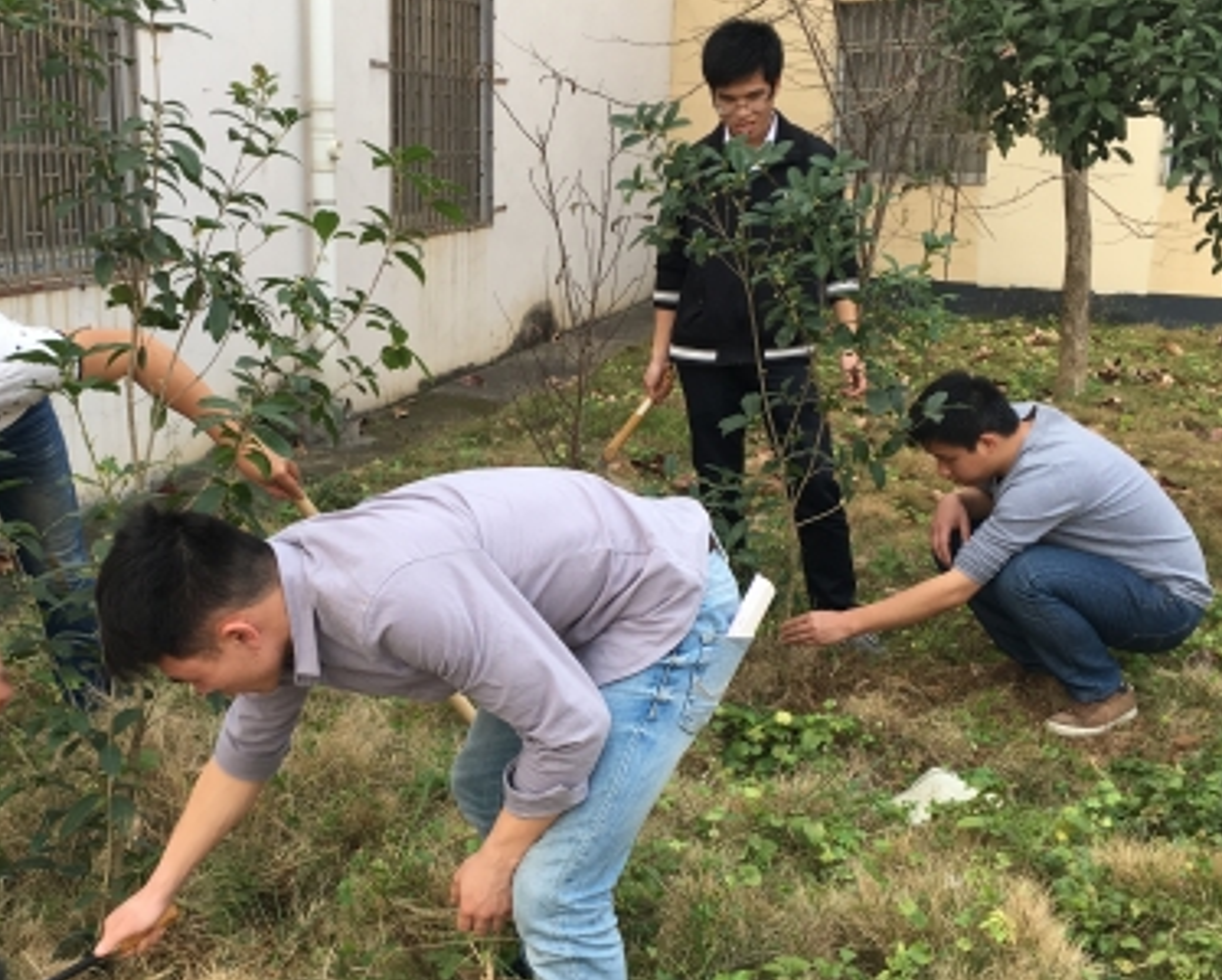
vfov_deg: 32.1
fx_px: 1702
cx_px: 477
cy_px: 562
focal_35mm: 47
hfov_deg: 39.3
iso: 25
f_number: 2.2
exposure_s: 1/100
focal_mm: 4.15
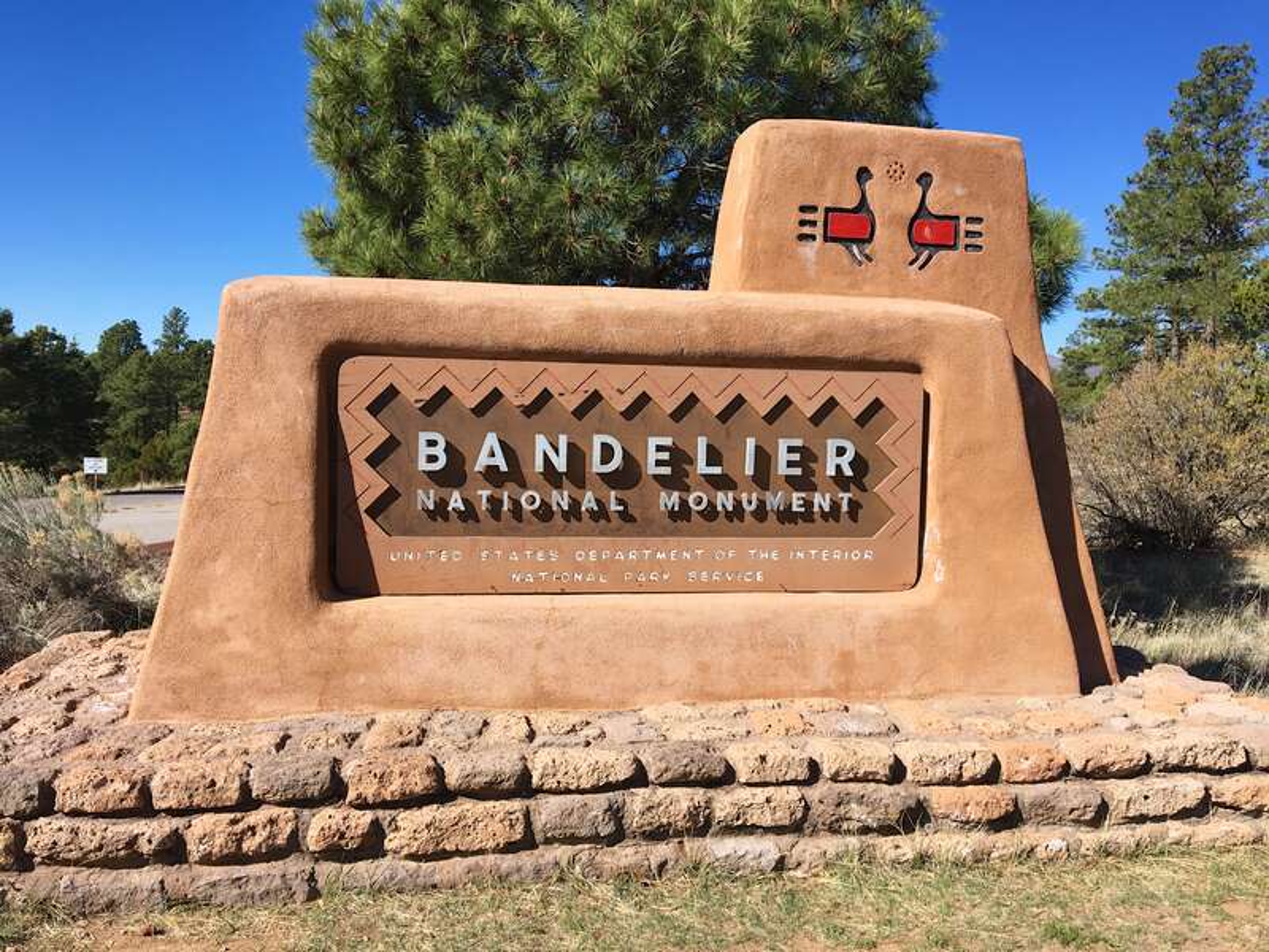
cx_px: 634
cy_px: 476
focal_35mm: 29
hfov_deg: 61.7
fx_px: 1063
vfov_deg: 48.2
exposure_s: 1/1451
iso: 25
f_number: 2.2
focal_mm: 4.15
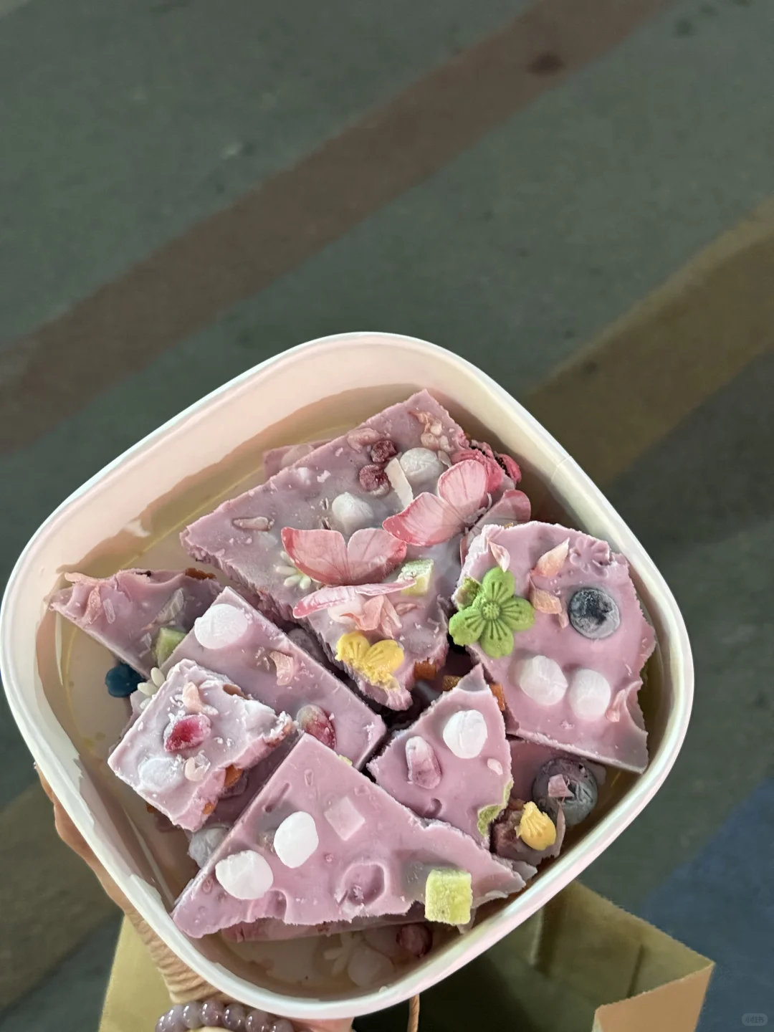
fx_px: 1431
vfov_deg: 39.7
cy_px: 516
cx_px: 387
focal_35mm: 48
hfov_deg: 30.3
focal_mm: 6.76
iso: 500
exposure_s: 1/33
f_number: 1.78
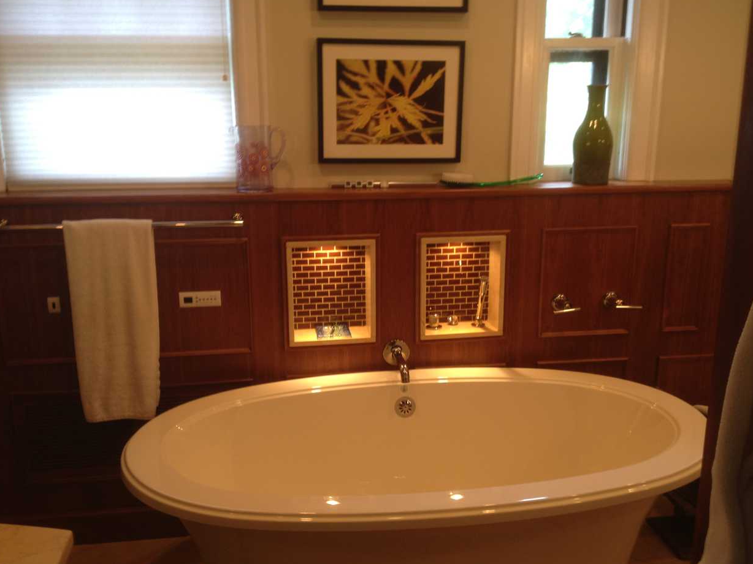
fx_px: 827
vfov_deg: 37.7
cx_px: 393
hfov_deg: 49.0
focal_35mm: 38
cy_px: 290
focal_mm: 4.28
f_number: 2.4
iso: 50
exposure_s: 1/20
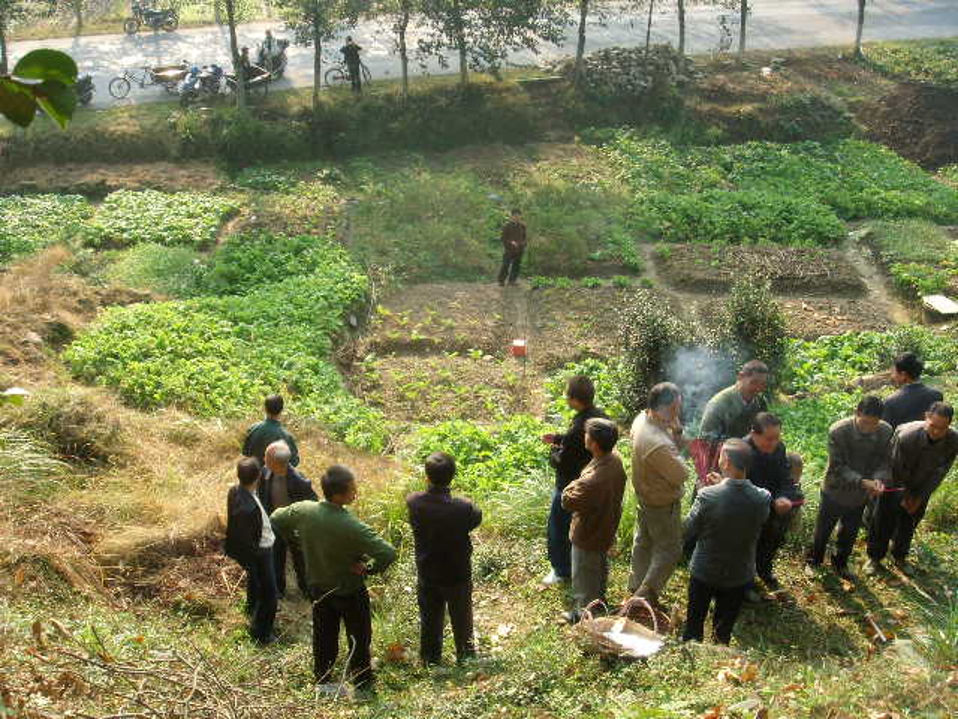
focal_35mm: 38
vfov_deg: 37.7
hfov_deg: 49.0
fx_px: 1052
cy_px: 360
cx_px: 479
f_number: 5.7
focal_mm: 6.4
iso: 64
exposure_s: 1/74.6
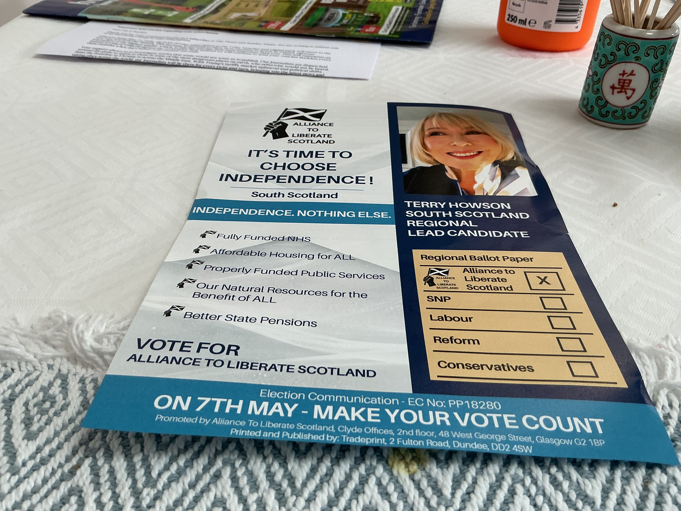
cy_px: 254
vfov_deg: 46.8
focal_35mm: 30
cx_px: 343
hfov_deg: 60.0
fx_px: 590
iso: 40
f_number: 1.8
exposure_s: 1/60
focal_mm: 3
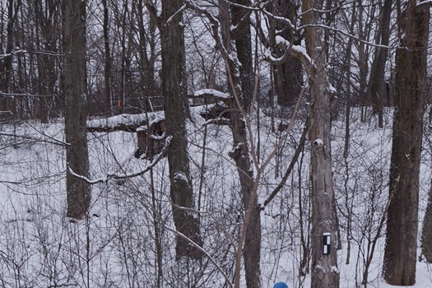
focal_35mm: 161
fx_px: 1932
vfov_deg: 8.5
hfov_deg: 12.8
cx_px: 263
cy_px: 207
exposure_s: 1/125
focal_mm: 55
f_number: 7.1
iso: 100
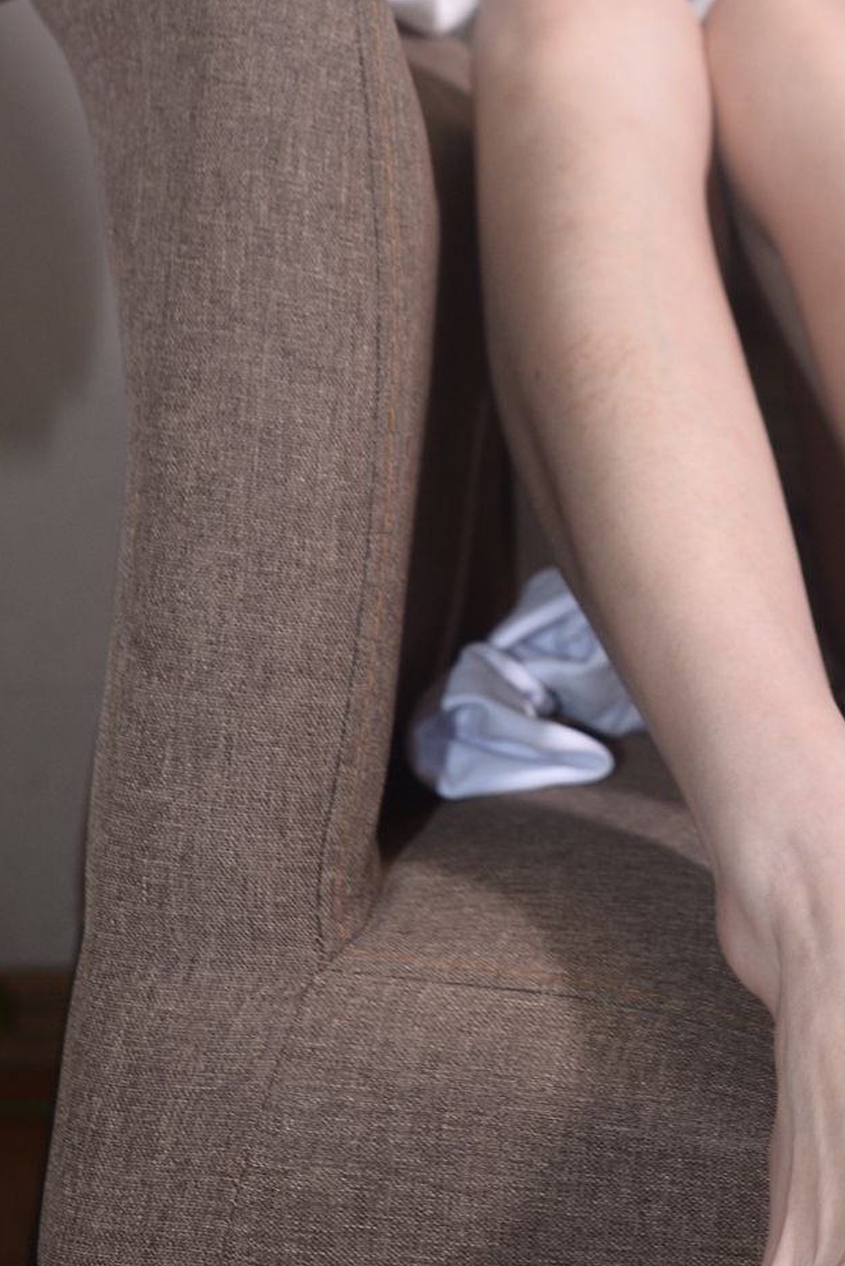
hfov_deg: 16.9
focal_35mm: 79
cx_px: 874
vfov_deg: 25.0
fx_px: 2779
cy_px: 157
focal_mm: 35
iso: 500
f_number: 5.6
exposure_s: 1/80
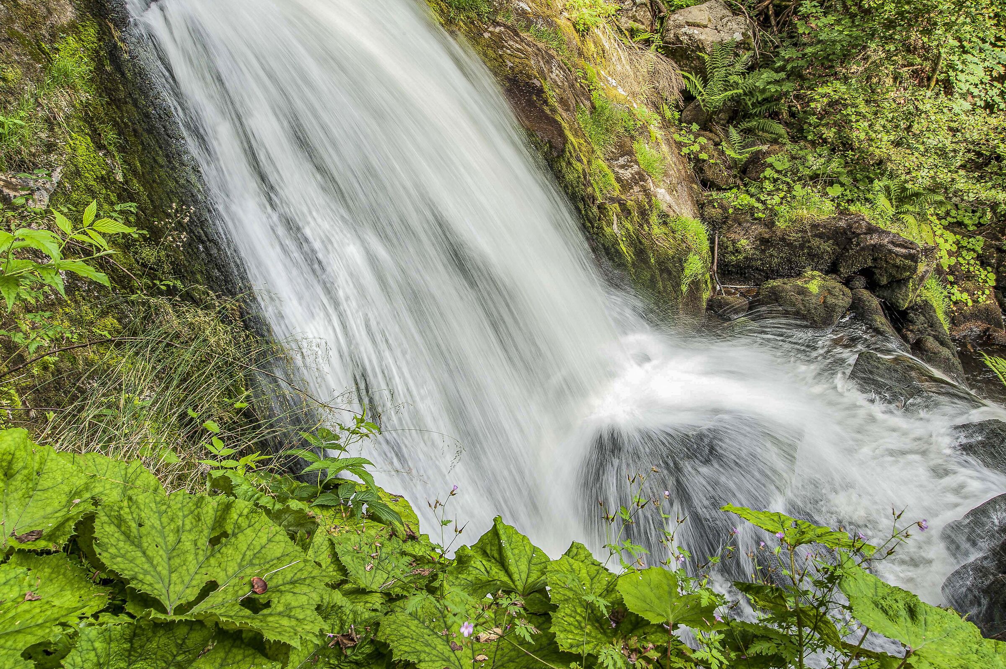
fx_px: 977
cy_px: 334
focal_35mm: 35
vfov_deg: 37.8
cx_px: 503
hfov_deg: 54.5
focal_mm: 35
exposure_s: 1/10
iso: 125
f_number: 20
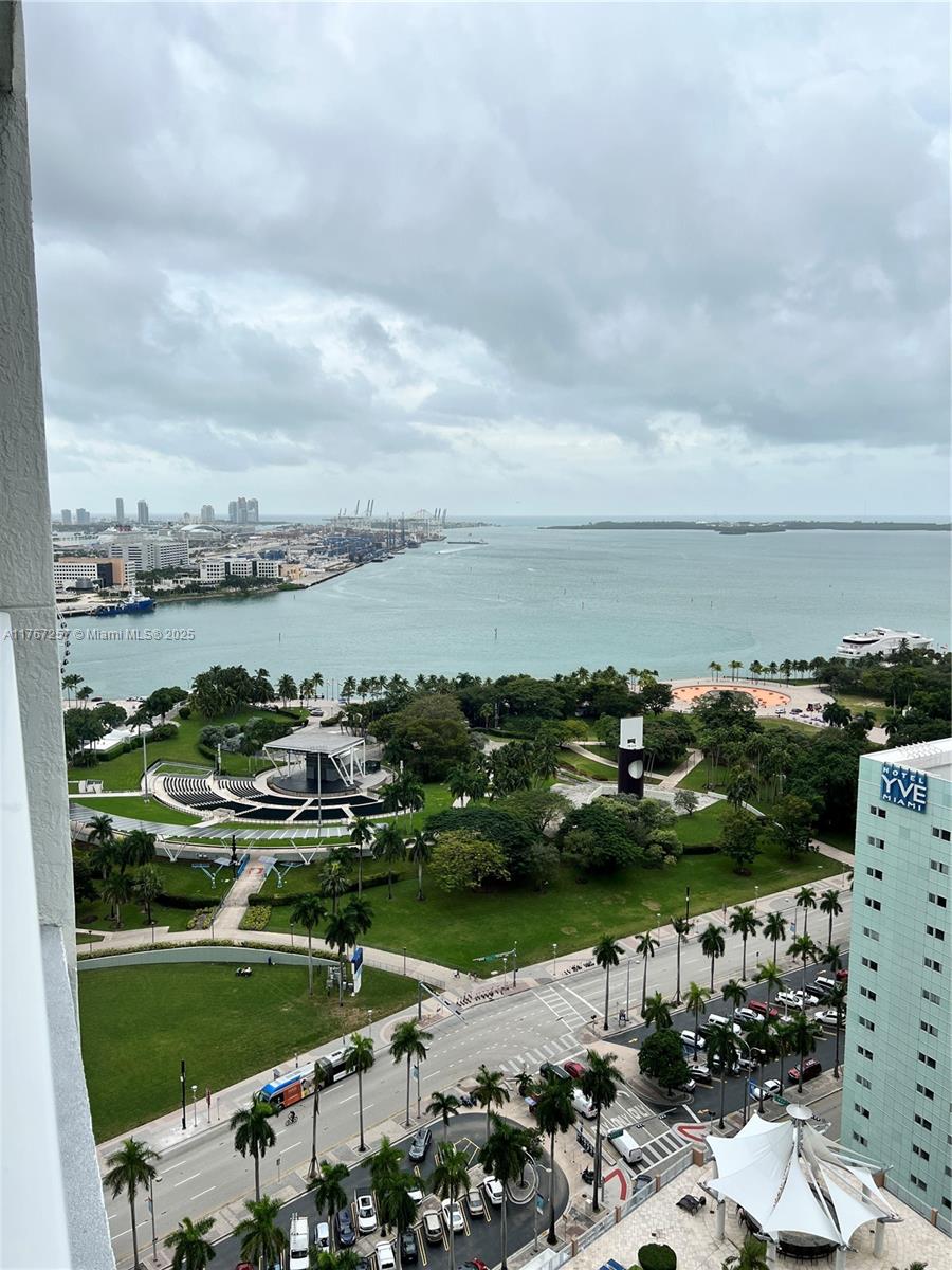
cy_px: 635
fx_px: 953
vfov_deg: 67.3
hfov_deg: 53.1
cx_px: 476
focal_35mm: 26
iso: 50
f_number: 1.5
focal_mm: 5.7
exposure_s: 1/1869
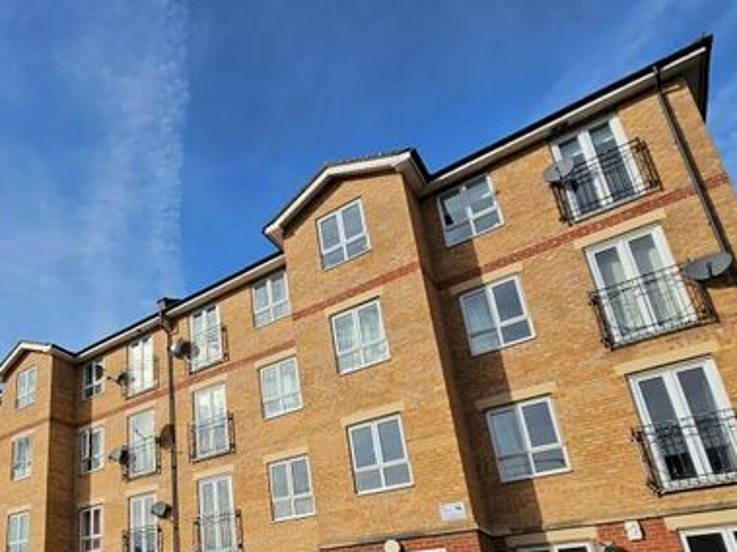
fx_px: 511
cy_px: 448
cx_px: 165
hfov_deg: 66.2
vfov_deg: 52.8
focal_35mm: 24
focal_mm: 2.2
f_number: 2.2
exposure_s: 1/3168
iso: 50
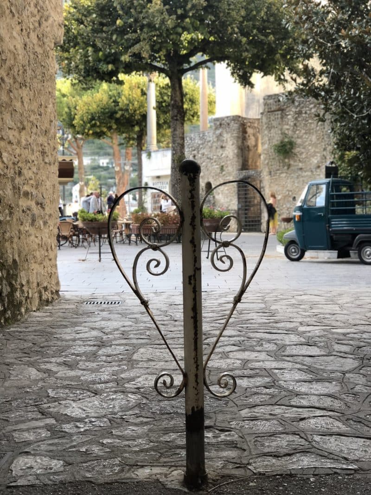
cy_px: 248
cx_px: 186
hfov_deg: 25.7
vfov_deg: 33.8
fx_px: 815
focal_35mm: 57
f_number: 2.8
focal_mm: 6.6
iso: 40
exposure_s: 1/60
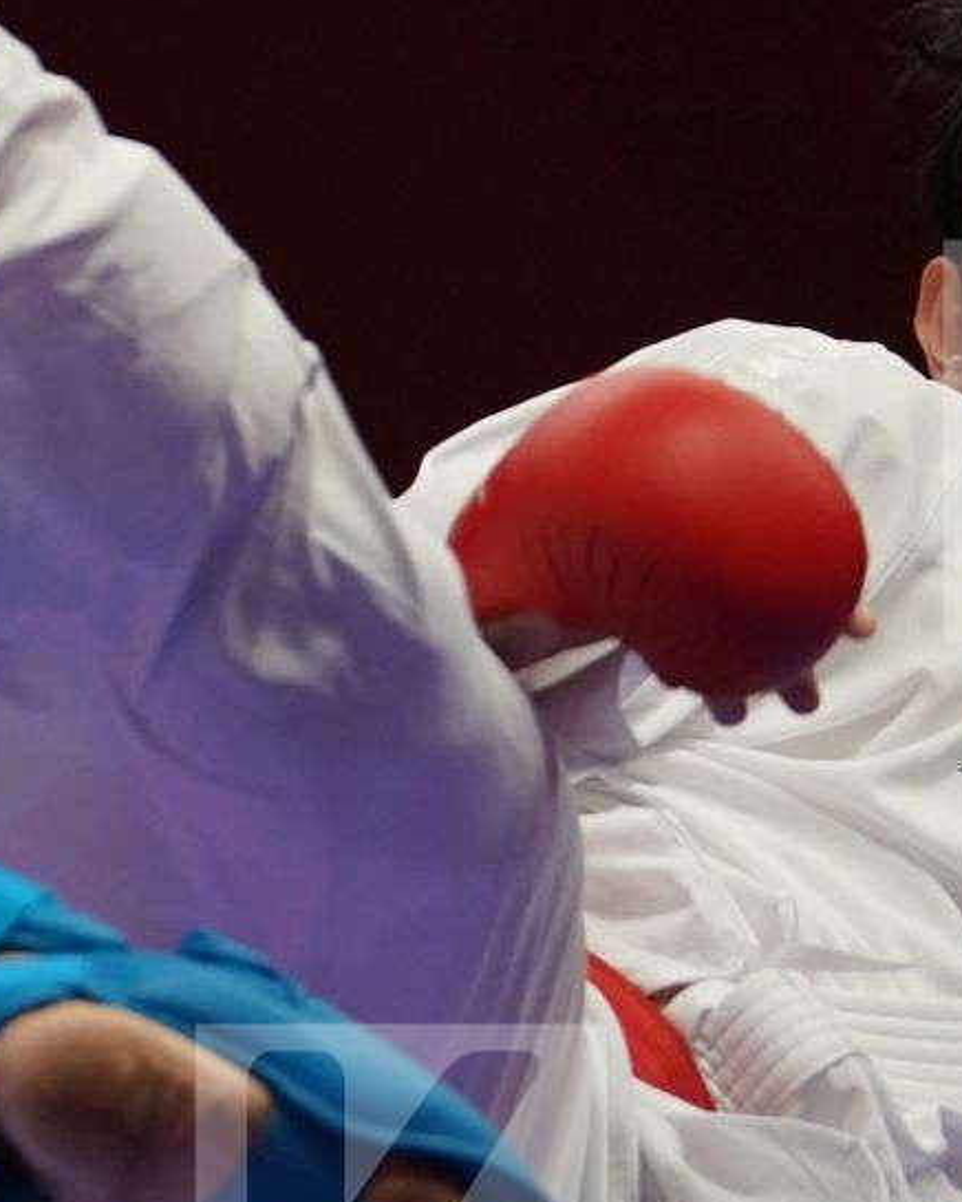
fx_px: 46302
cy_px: 441
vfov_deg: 1.5
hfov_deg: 1.2
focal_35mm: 1301
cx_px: 402
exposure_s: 1/1000
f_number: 4
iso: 1600
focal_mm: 280
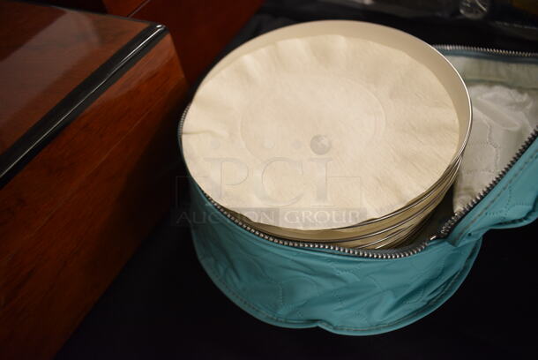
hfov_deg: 67.3
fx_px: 404
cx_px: 269
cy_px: 180
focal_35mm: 27
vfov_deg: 48.0
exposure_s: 1/60
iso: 1400
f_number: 4
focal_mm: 18
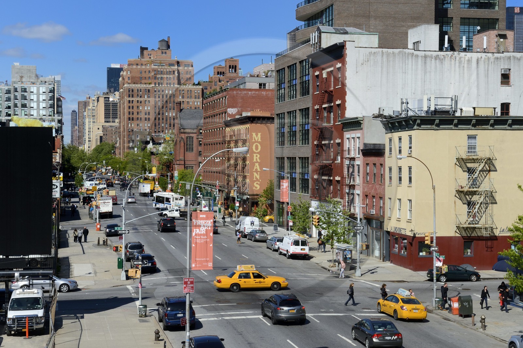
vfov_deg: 21.9
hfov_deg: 32.4
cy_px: 174
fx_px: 900
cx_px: 262
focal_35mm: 62
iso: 400
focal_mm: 62
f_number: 20
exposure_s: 1/200
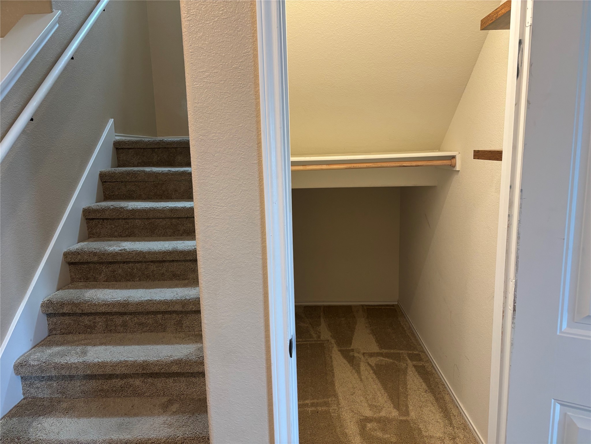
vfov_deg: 53.1
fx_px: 444
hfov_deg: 67.3
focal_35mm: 26
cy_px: 222
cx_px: 296
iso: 160
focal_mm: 5.96
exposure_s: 1/60
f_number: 1.6
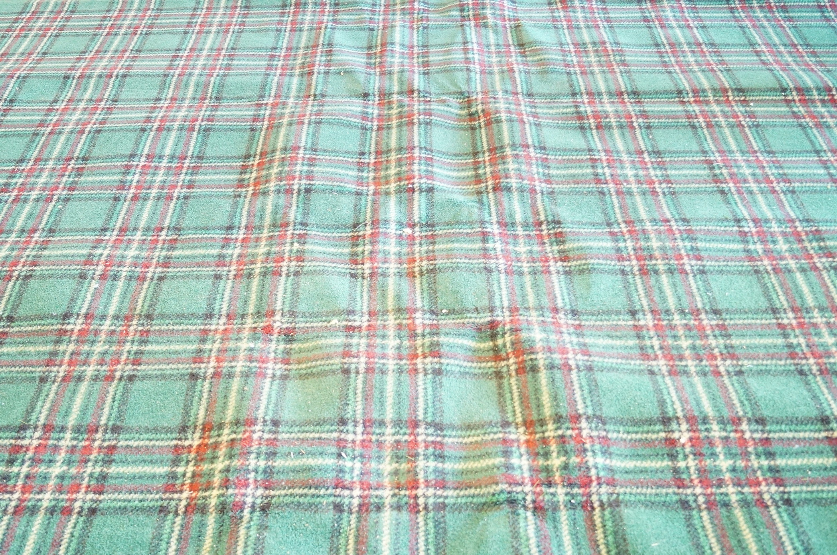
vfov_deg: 36.8
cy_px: 278
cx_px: 418
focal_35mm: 36
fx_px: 836
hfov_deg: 53.2
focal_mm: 24
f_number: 4
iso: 3200
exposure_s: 1/60
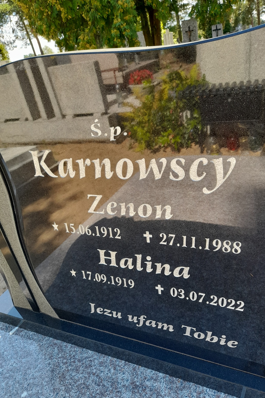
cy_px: 206
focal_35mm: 27
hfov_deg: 47.8
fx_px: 298
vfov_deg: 67.4
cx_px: 152
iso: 32
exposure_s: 1/100
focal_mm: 4.6
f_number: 2
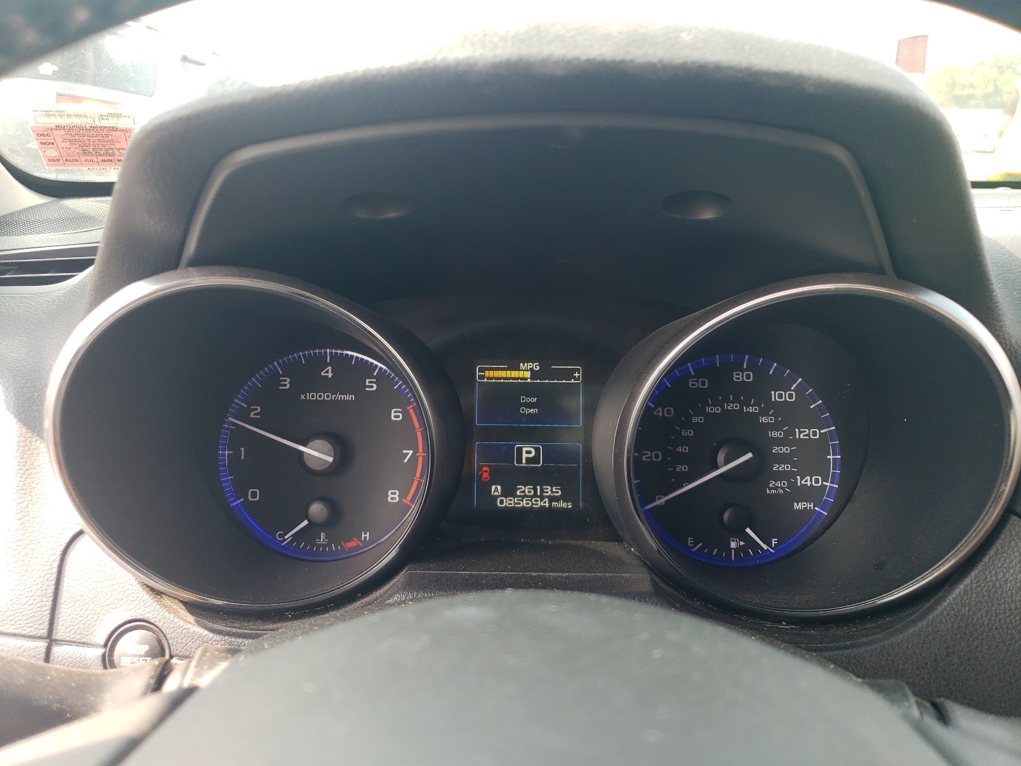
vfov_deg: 53.1
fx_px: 767
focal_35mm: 26
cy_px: 383
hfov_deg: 67.3
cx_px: 510
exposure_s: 1/175
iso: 50
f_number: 1.5
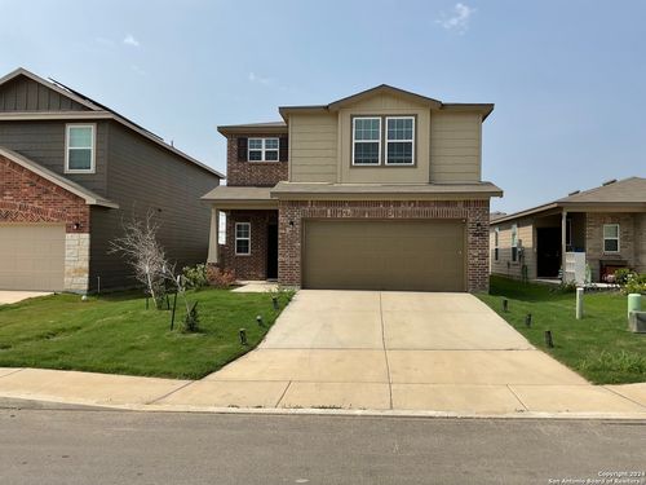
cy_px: 242
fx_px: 541
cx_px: 323
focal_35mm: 29
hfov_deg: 61.7
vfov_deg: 48.2
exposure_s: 1/3322
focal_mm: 3
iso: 20
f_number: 1.8
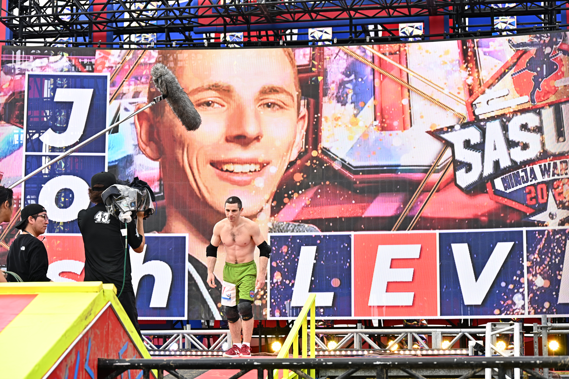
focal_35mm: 77
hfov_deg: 26.3
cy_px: 190
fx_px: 1217
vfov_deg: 17.7
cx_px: 284
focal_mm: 77
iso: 400
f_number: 6
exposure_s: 1/400
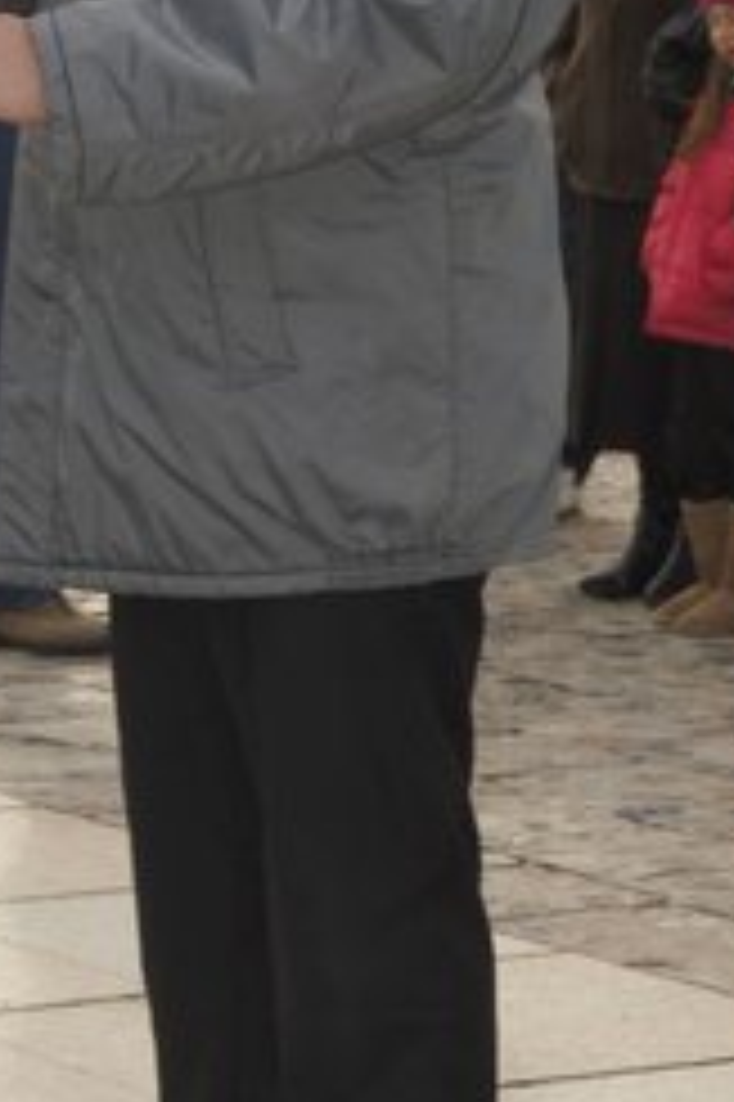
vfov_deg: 8.7
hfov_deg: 5.8
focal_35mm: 235
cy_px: 187
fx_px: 7197
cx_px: 110
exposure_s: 1/160
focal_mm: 70
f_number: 13
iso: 400
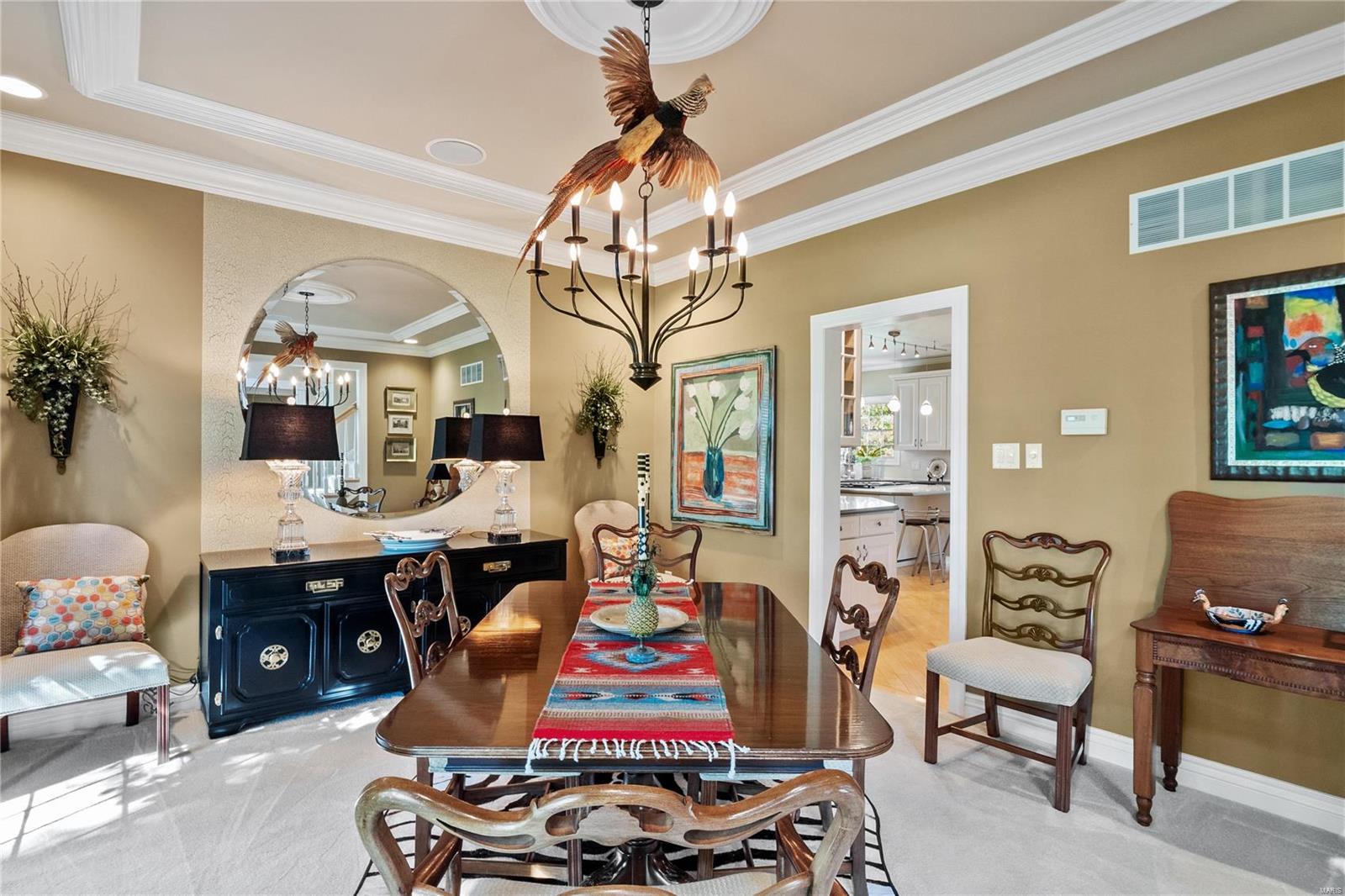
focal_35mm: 18
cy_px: 448
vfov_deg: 67.4
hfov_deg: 90.0
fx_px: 672
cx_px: 672
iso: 400
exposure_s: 1/2
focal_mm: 9
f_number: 8
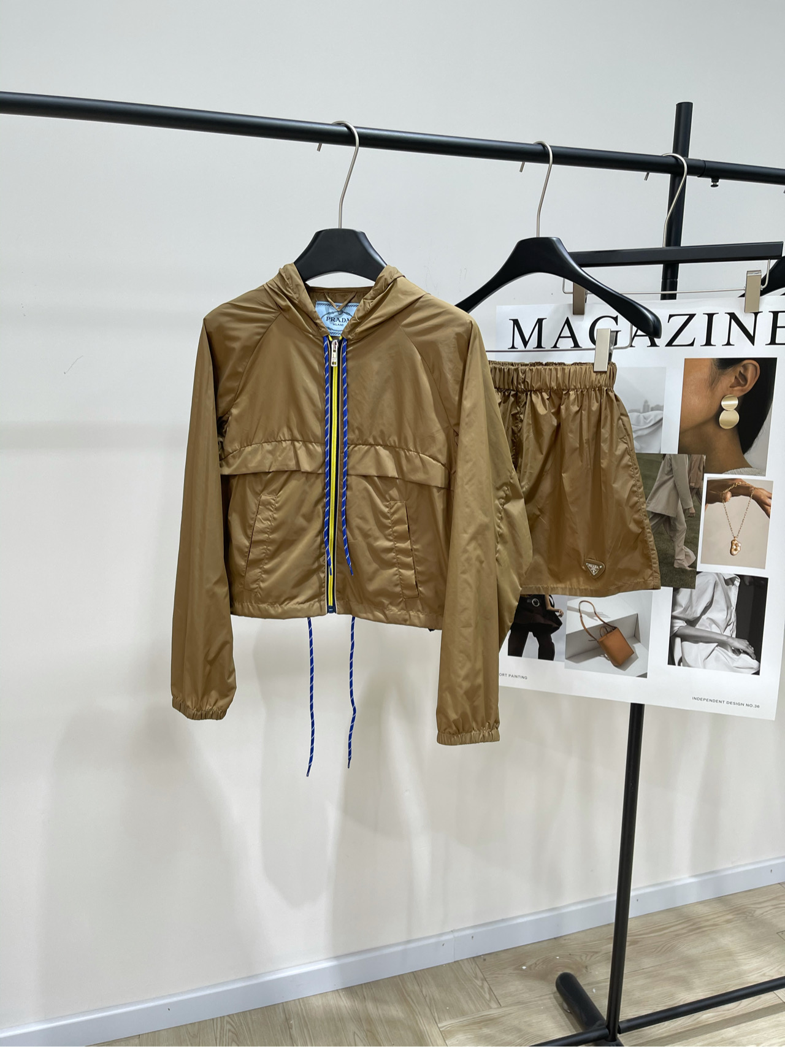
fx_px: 786
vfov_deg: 67.3
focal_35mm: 26
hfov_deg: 53.1
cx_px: 392
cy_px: 524
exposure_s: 1/121
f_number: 1.6
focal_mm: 5.1
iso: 64
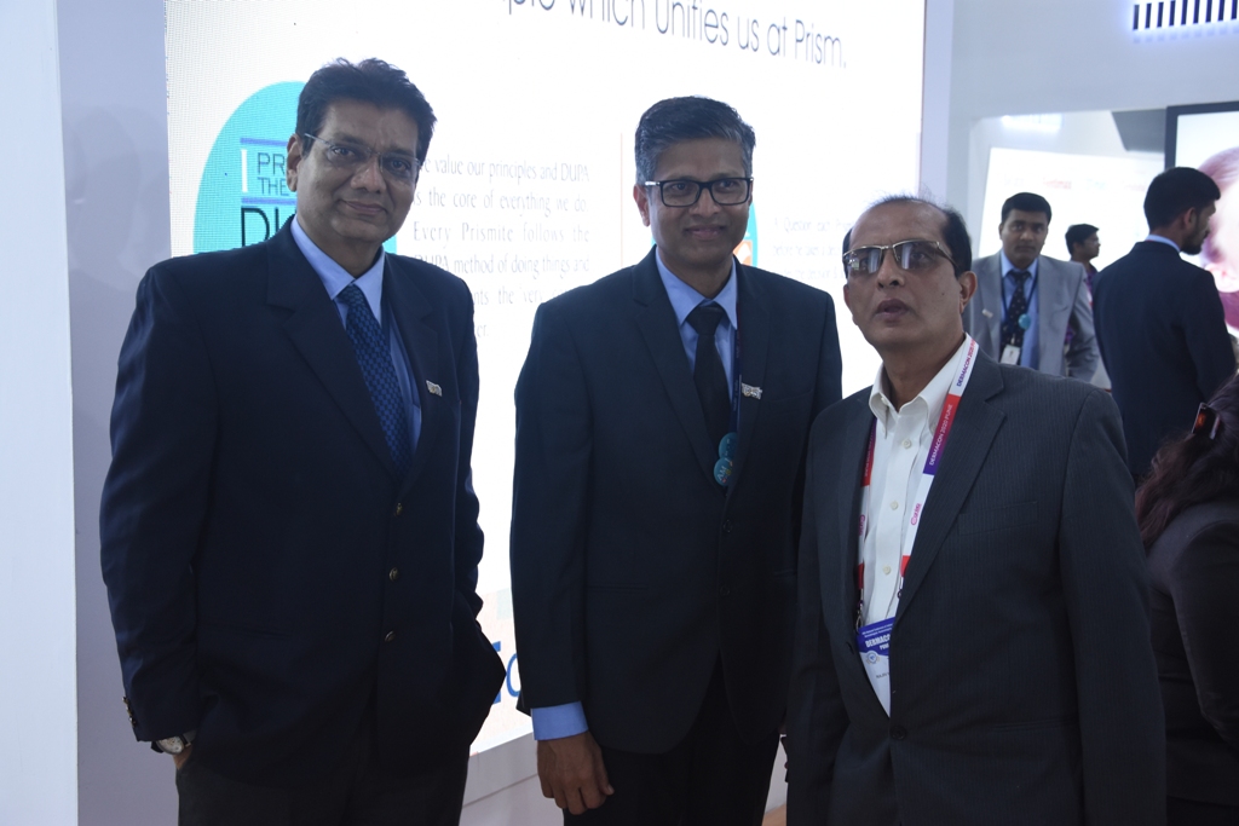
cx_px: 620
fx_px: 1652
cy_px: 413
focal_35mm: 48
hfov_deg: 41.1
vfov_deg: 28.1
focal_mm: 32
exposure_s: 1/100
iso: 800
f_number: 4.5
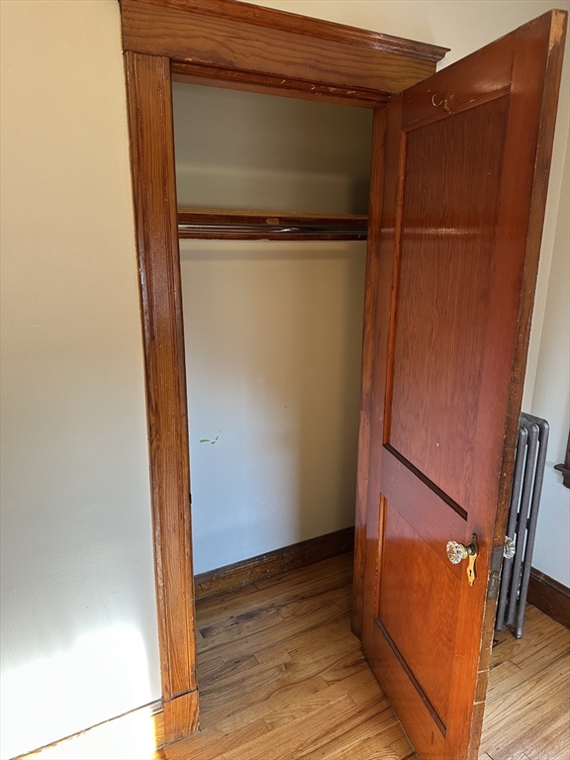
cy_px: 380
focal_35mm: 24
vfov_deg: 71.6
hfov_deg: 56.8
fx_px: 527
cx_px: 285
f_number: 1.78
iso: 200
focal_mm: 6.86
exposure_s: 1/120
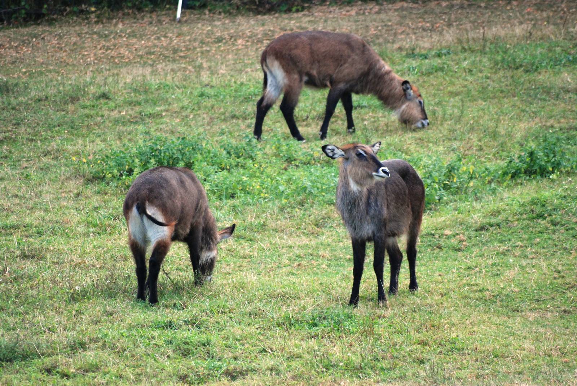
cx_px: 288
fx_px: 5295
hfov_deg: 6.2
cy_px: 193
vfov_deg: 4.2
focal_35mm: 330
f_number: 5.3
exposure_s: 1/640
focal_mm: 220
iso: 1000
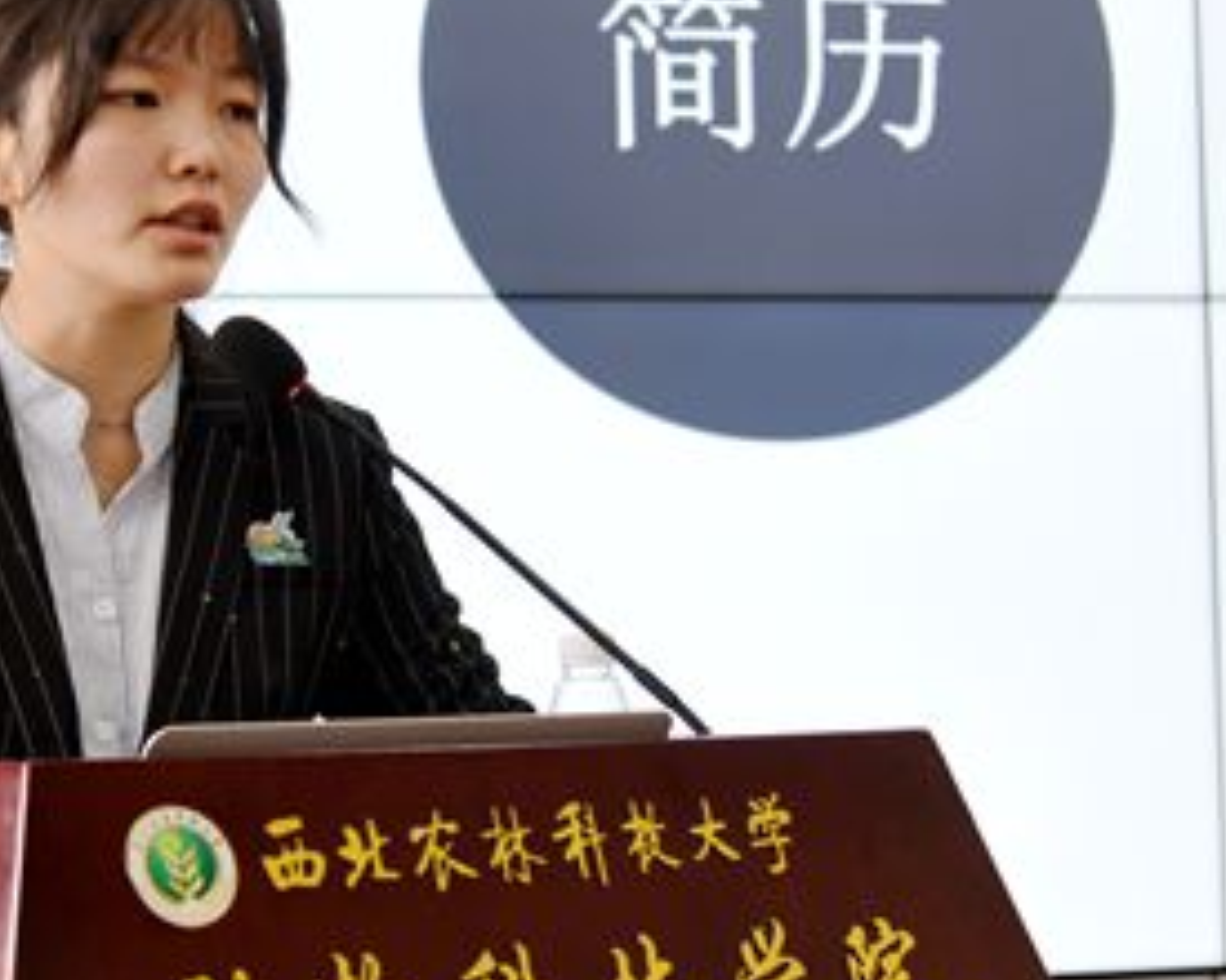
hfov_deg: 23.0
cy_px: 499
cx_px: 259
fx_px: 2975
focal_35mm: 82
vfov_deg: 18.7
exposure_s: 1/60
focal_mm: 40
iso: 320
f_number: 4
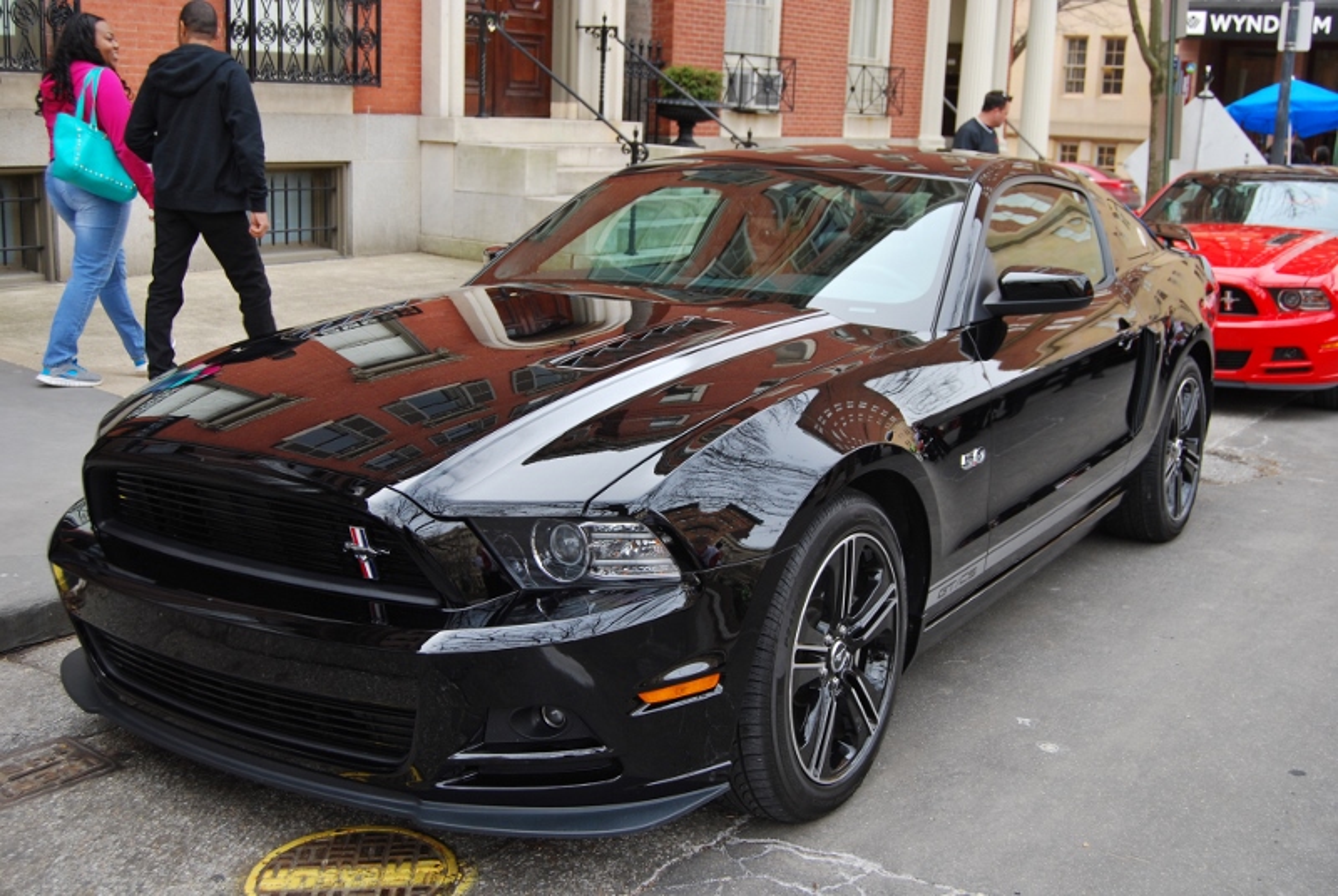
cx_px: 669
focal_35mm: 39
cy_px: 448
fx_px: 1452
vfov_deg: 34.3
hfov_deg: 49.5
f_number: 6.3
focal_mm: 26
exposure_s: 1/160
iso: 200
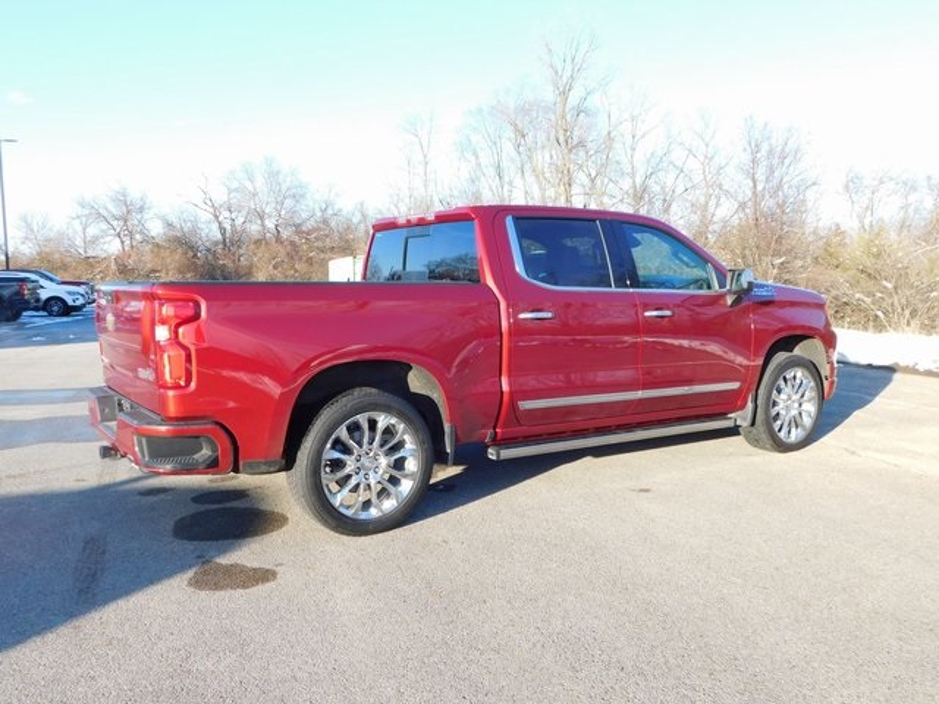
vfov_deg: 46.8
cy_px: 352
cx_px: 470
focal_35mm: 30
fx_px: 814
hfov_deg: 60.0
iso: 125
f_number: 3.2
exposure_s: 1/400
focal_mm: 5.3
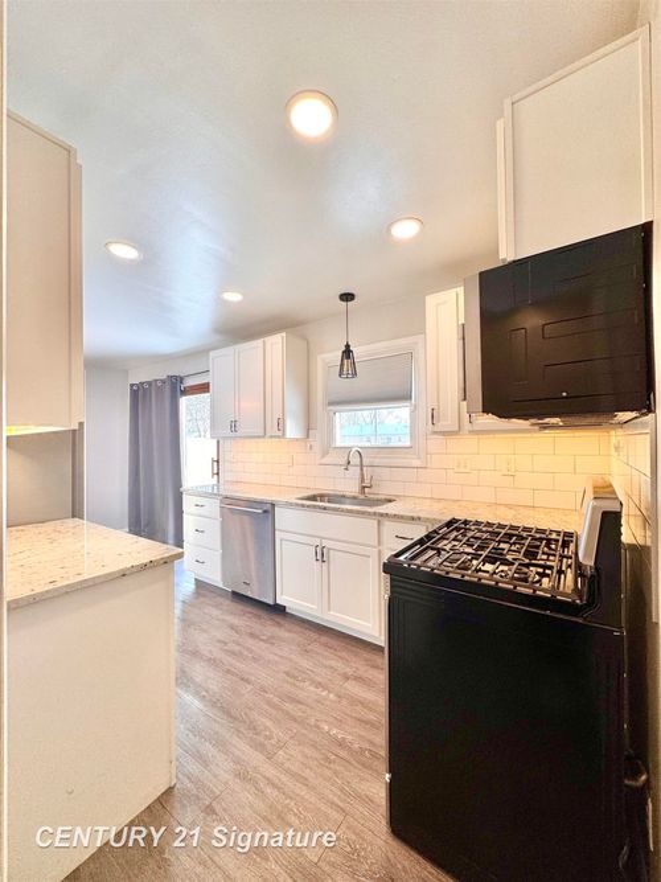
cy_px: 441
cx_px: 330
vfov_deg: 102.1
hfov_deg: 85.7
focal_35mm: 14
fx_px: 357
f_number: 2.2
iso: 125
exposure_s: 1/120
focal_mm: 2.22
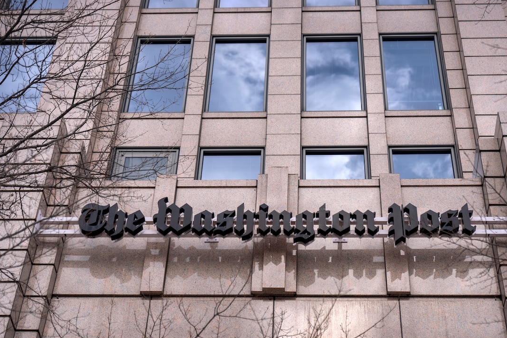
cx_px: 270
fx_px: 943
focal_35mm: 67
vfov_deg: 20.3
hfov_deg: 30.1
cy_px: 185
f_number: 2.8
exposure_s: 1/4000
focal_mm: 60
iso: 250
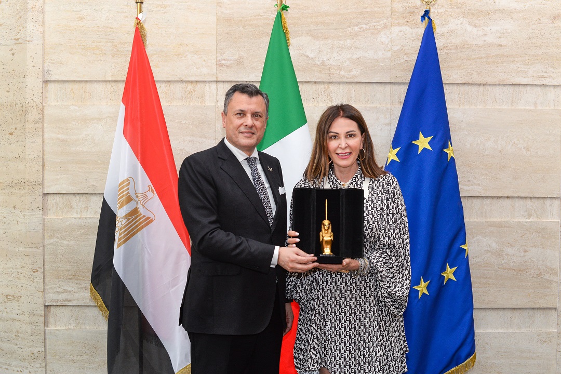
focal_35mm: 50
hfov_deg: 39.6
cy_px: 187
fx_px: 779
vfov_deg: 27.0
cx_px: 280
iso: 1600
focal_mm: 50
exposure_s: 1/200
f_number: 5.6
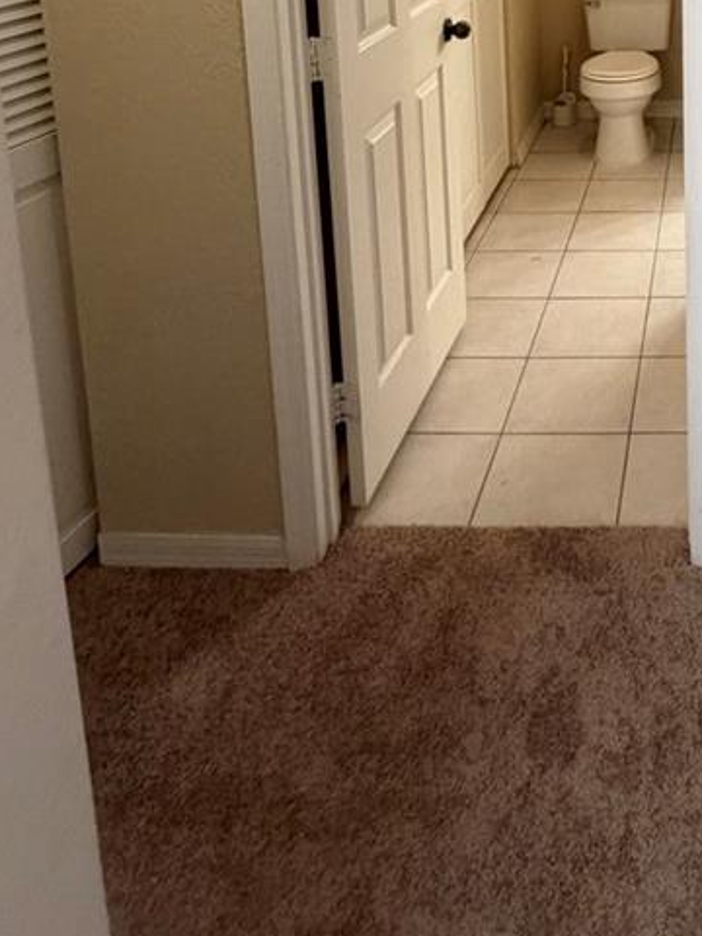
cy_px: -49
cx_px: 704
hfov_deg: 36.5
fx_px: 946
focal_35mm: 35
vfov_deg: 43.2
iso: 250
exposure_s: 1/60
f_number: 2.2
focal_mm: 2.22
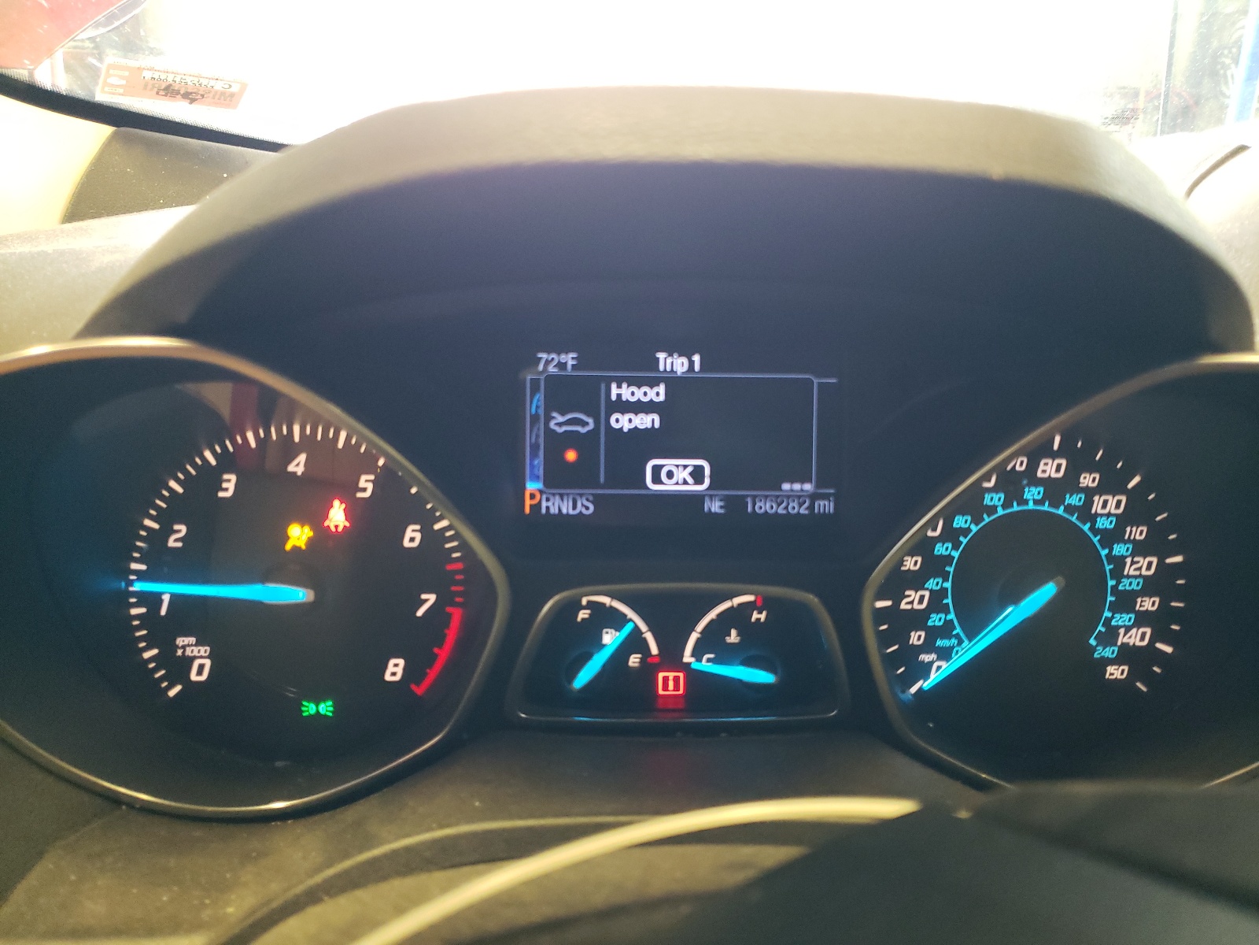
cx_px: 630
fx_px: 946
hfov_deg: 67.3
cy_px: 472
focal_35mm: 26
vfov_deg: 53.1
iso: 309
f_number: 1.5
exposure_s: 1/40
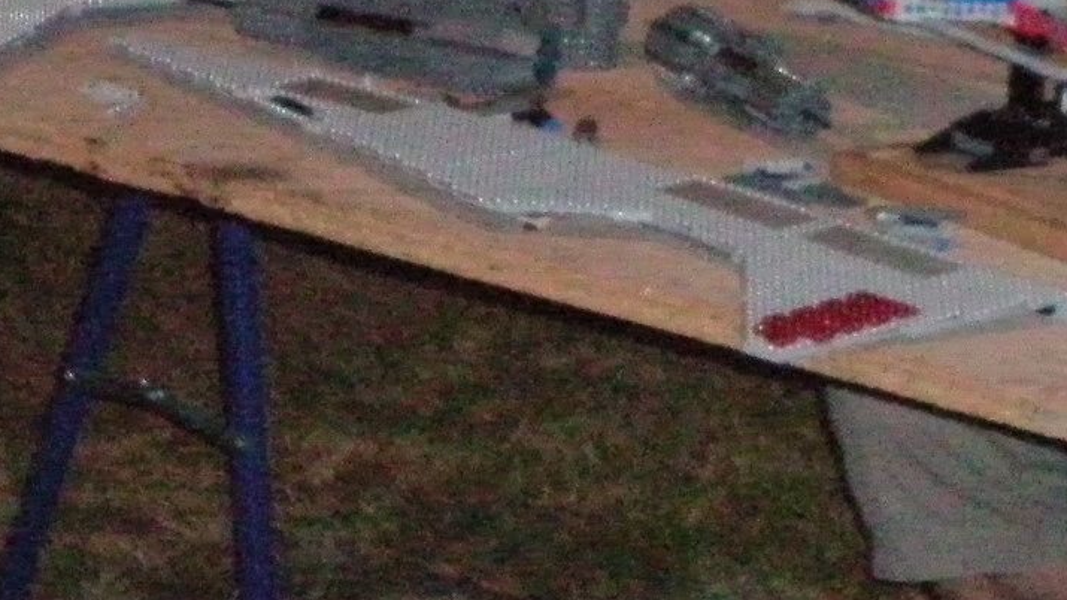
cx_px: 758
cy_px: -113
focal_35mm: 231
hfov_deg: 9.3
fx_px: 6535
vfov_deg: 5.2
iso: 800
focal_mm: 12.3
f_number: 4.6
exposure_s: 1/160
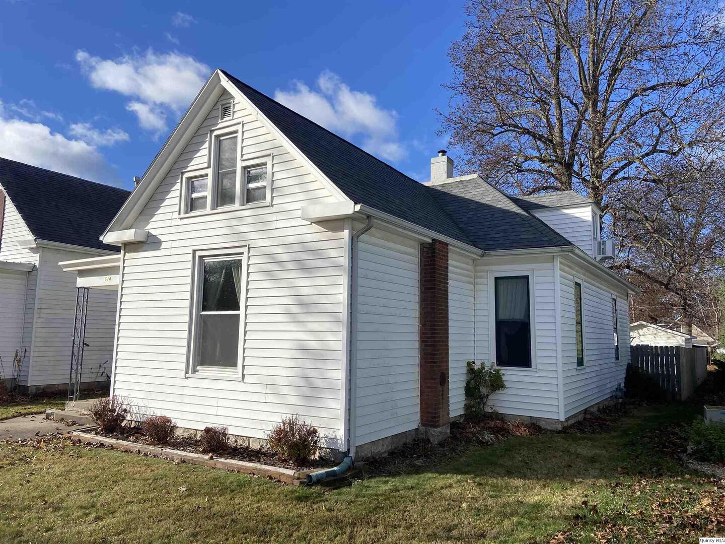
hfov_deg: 67.3
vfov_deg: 53.1
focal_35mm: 26
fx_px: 545
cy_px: 272
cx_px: 362
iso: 32
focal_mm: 4.25
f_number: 1.8
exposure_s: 1/3846
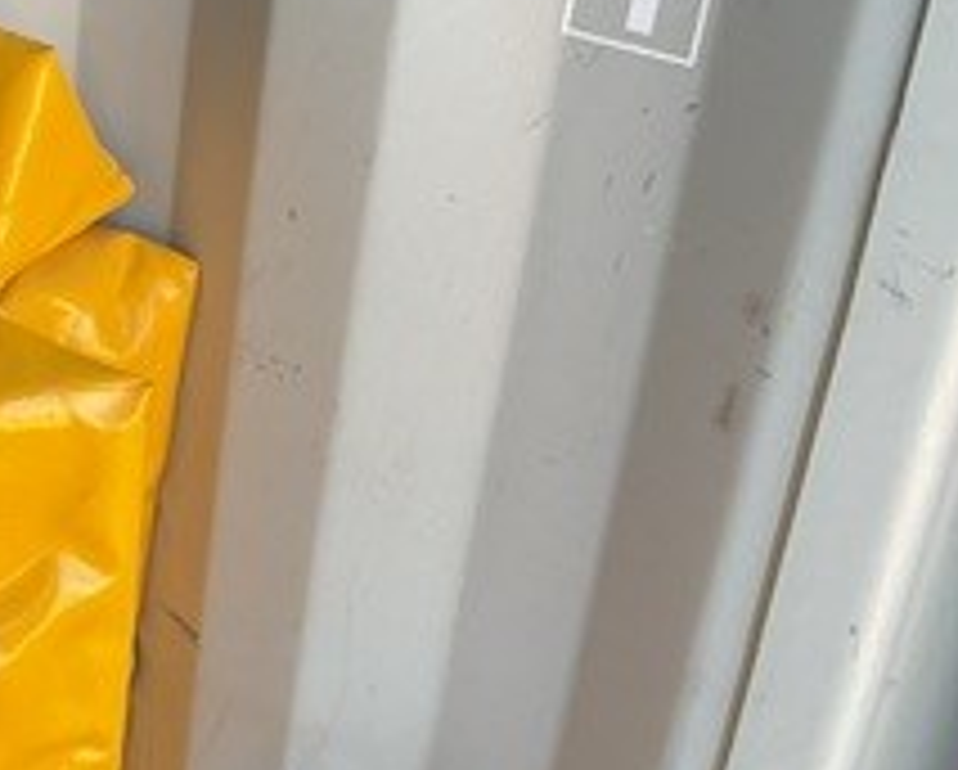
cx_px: -229
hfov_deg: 20.8
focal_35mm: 85
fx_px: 2413
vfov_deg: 17.9
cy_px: 648
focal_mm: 3
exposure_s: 1/120
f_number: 1.8
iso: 40
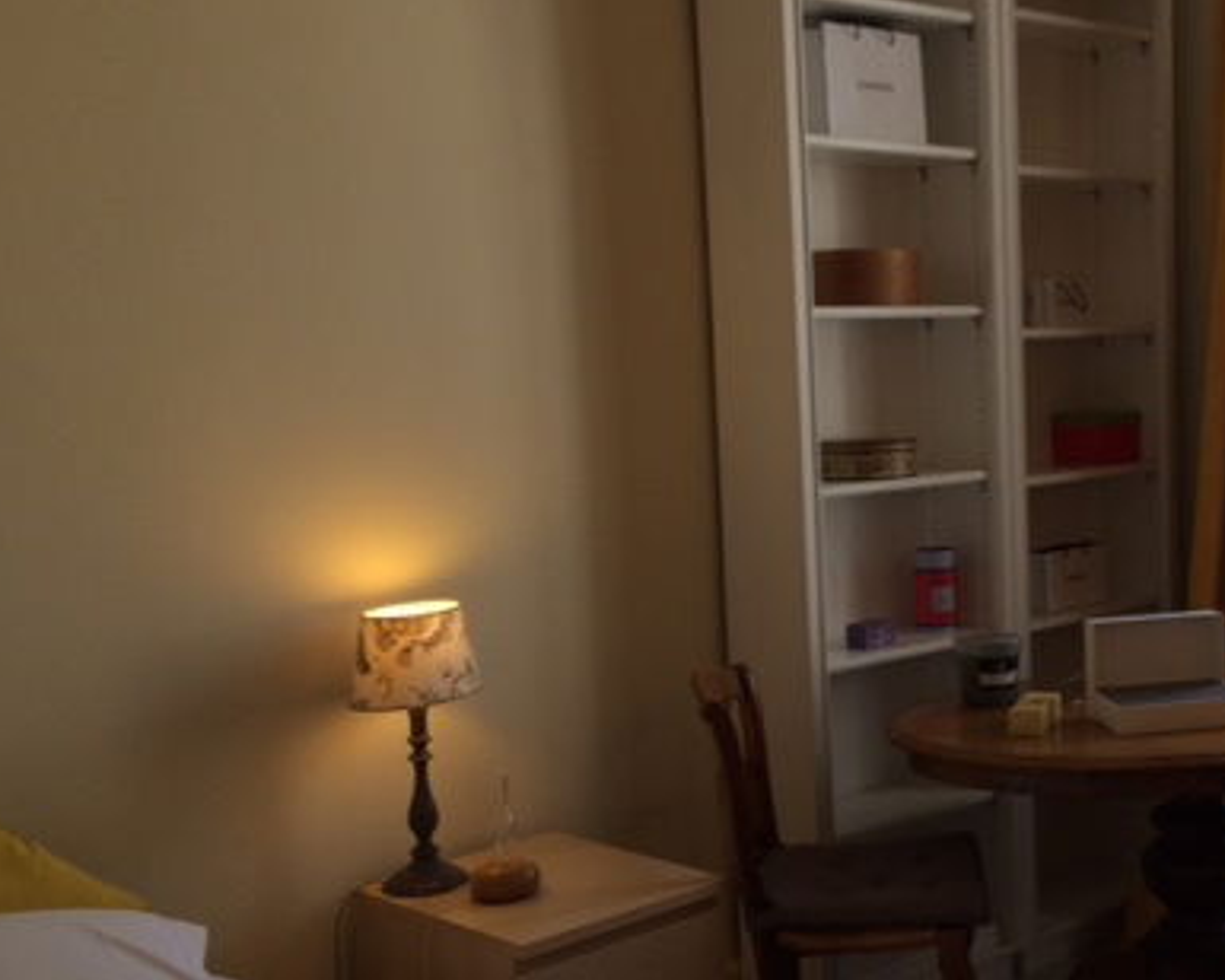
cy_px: 550
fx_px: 1704
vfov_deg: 32.1
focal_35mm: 47
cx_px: 916
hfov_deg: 38.5
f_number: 2.2
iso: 40
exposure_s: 1/50
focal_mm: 4.15
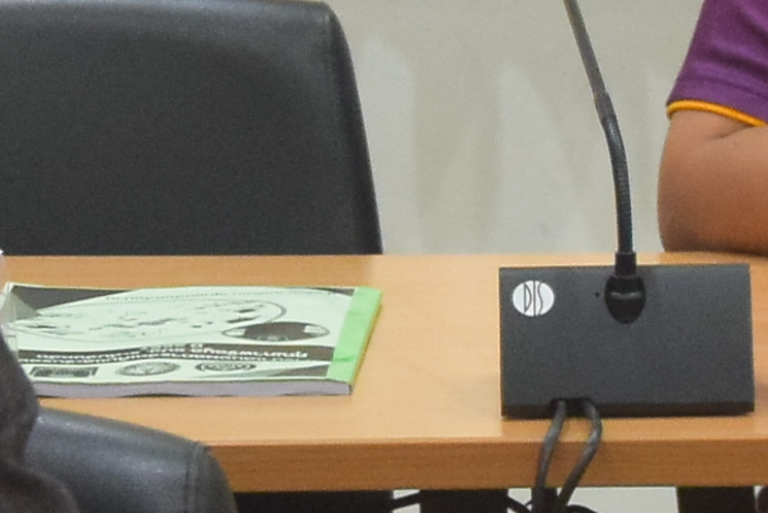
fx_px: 6979
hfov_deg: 6.3
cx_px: 303
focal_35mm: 327
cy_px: 195
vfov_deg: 4.2
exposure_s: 1/80
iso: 2000
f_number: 5
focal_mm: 34
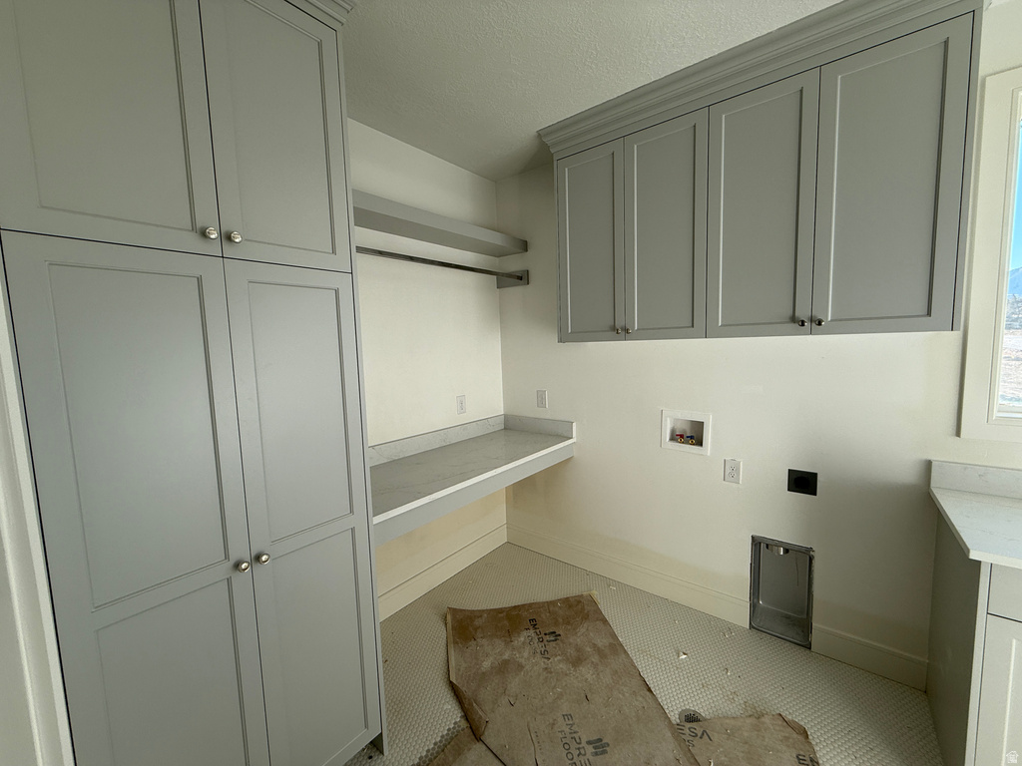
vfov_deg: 85.7
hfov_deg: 102.1
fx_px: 413
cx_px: 511
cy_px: 383
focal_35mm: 14
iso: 50
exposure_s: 1/212
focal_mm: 2.22
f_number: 2.2
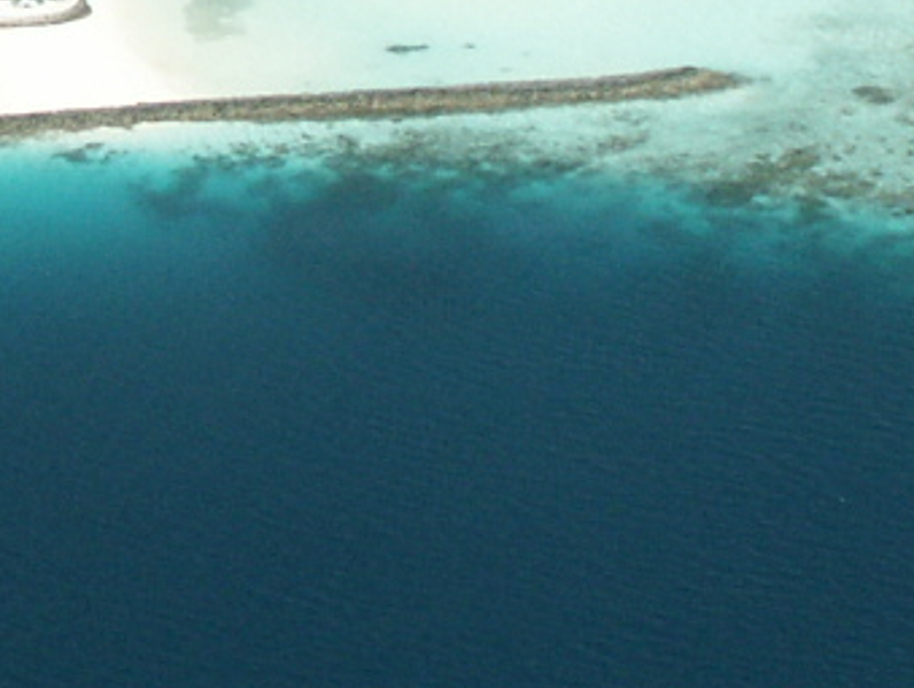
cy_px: -264
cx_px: -307
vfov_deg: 5.6
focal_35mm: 264
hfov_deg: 7.4
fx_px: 6978
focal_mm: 14.52
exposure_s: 1/180
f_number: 5.6
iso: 100
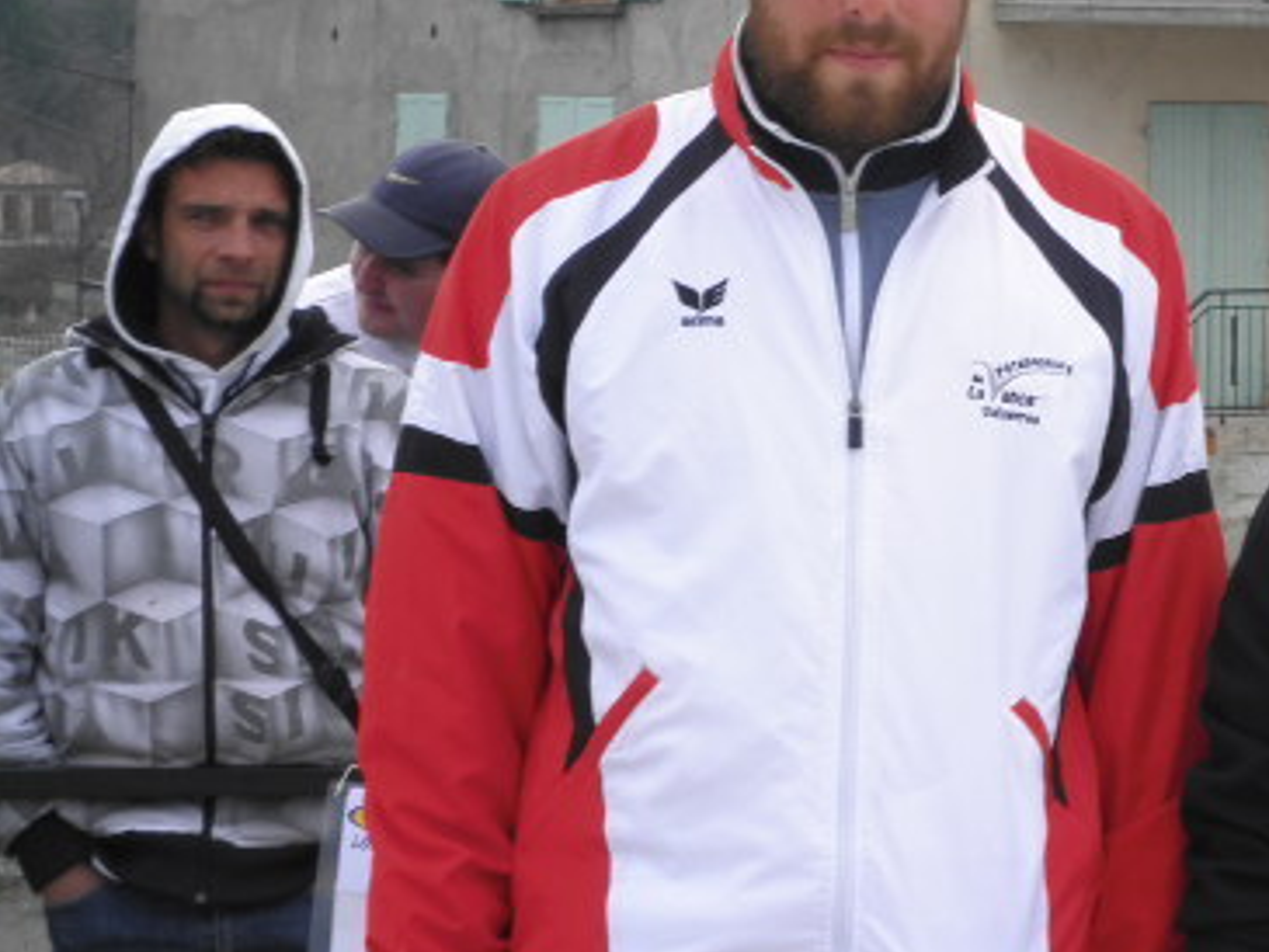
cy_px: 323
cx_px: 1109
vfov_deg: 11.0
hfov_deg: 14.5
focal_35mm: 135
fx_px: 4951
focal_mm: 13.9
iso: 64
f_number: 5.9
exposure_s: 1/100
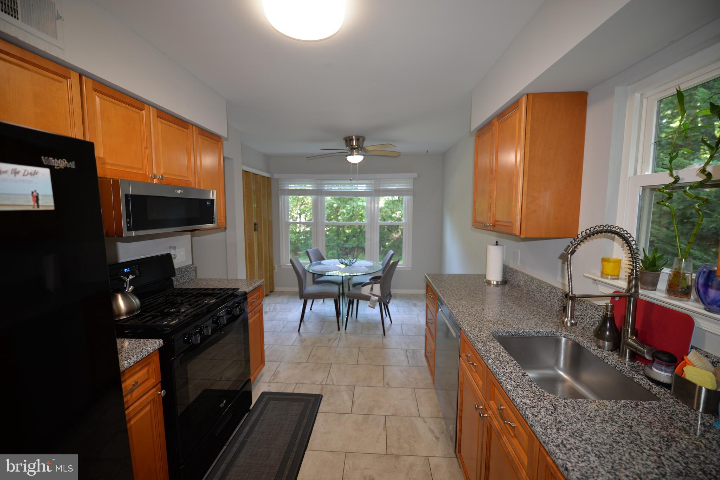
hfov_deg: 104.2
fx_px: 280
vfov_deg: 81.3
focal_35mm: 14
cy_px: 240
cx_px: 360
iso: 400
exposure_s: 1/125
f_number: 2.8
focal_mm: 14
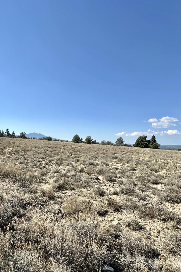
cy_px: 164
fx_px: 136
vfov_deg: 88.8
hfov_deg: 65.9
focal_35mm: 18
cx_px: 63
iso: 50
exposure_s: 1/2353
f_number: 2.2
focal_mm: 2.22
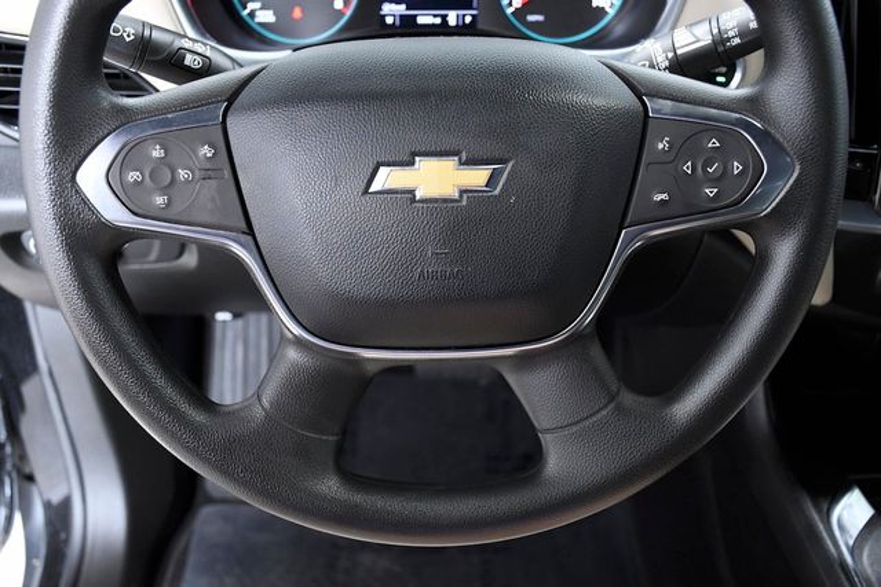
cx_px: 440
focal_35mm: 39
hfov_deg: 49.5
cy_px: 294
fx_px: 955
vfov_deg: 34.2
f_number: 4
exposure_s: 1/60
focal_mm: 26
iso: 2500
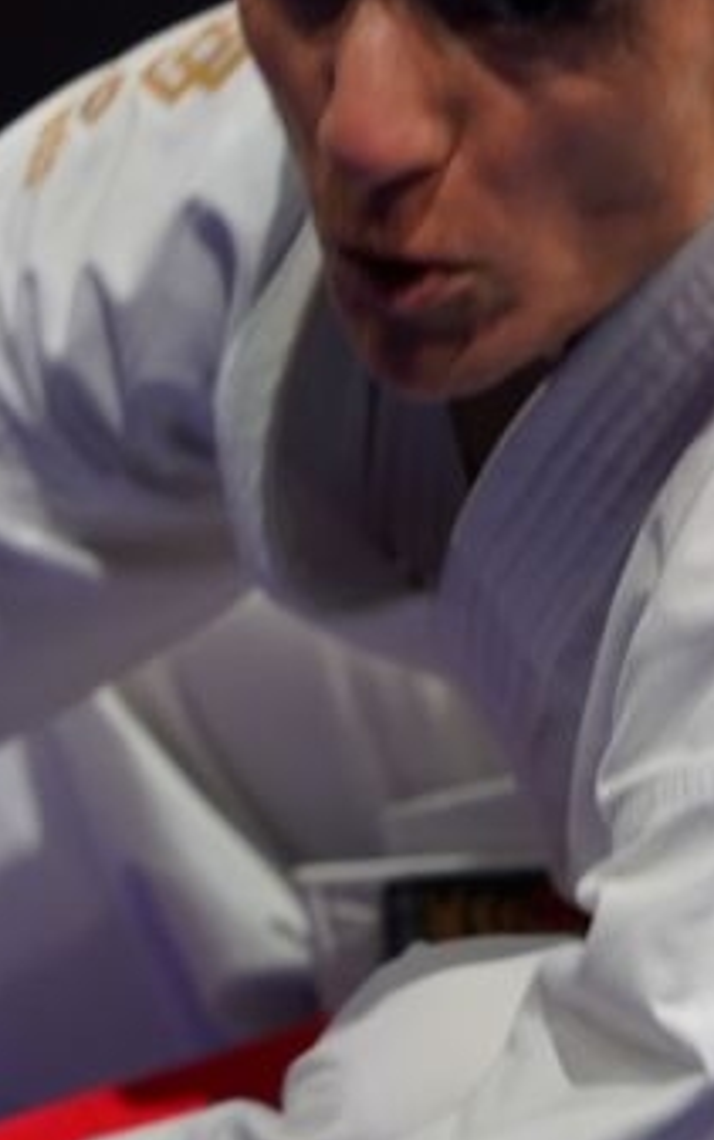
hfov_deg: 0.9
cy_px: 714
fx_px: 45149
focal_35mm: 1452
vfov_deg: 1.4
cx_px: 206
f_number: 2.8
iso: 800
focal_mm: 400
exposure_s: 1/500
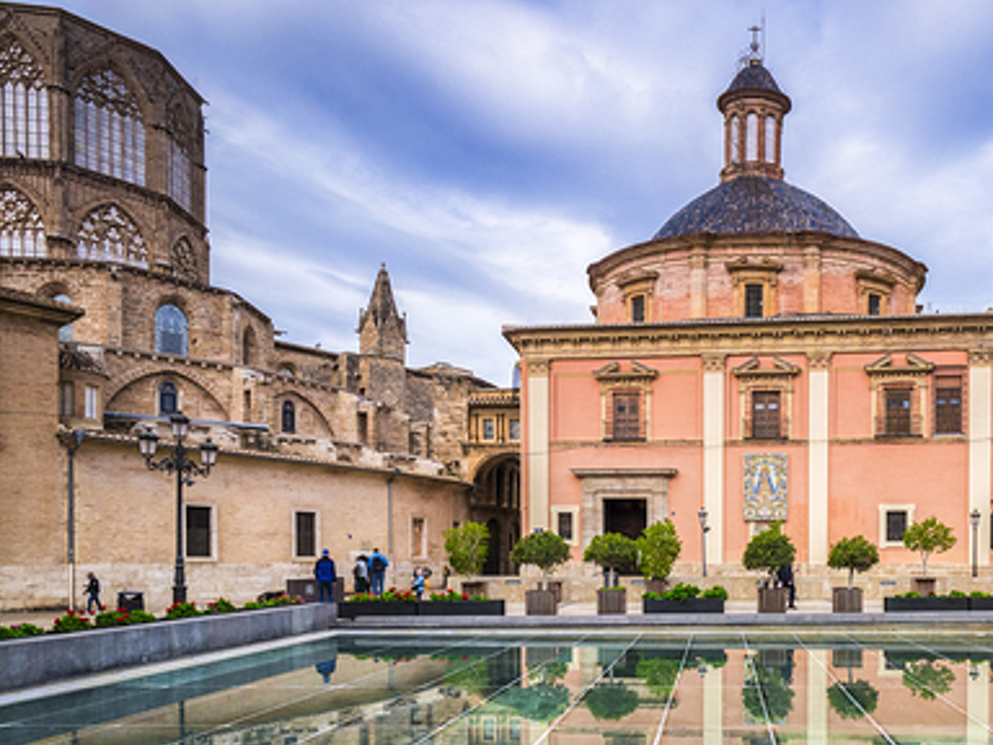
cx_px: 740
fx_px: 717
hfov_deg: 65.3
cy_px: 559
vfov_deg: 52.5
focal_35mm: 25
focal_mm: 8
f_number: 5.6
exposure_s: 1/400
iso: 400
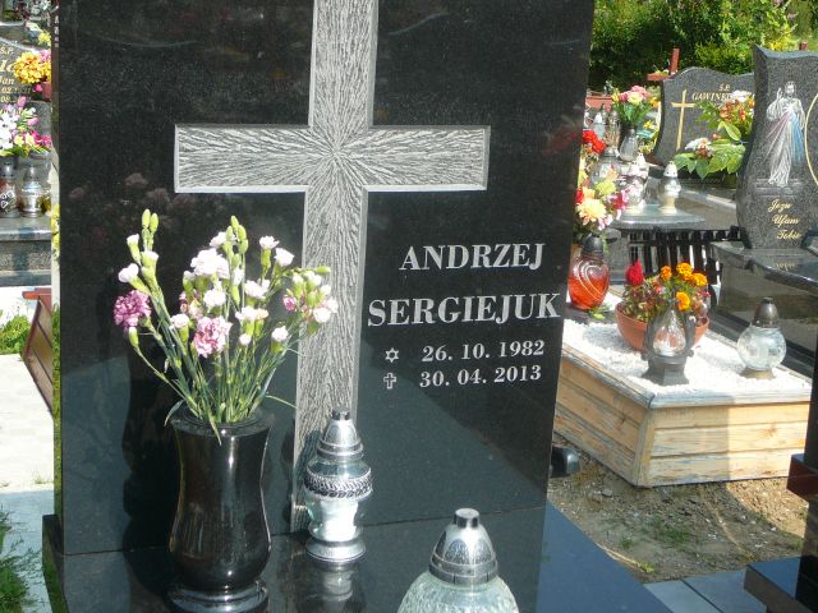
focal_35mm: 55
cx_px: 409
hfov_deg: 34.9
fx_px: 1300
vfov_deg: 26.6
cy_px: 306
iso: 80
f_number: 3.5
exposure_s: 1/500
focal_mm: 8.2
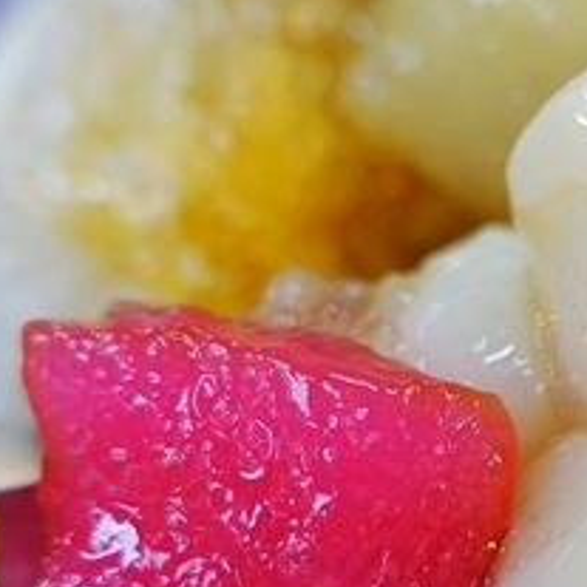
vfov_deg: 26.6
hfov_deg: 25.6
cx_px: 587
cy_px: 418
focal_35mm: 64
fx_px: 1228
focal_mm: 8.8
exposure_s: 1/30
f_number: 2.5
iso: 125
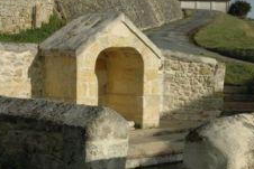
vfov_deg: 14.9
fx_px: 649
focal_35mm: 92
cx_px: 153
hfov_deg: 22.1
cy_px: 115
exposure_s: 1/800
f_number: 14
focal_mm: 31
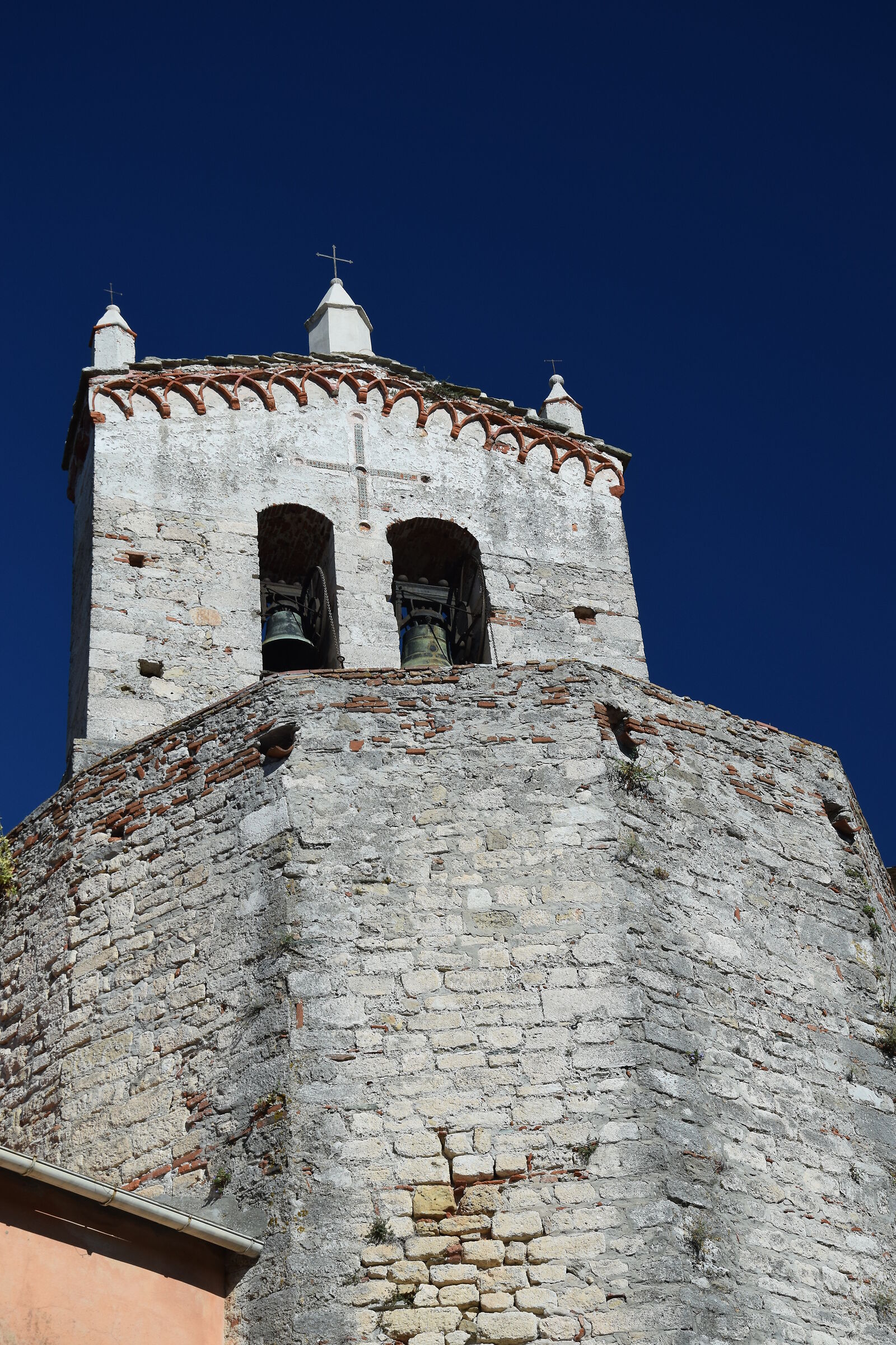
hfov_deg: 21.6
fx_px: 2352
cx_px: 448
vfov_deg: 31.9
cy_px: 672
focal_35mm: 63
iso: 200
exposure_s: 1/320
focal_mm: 42
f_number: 9
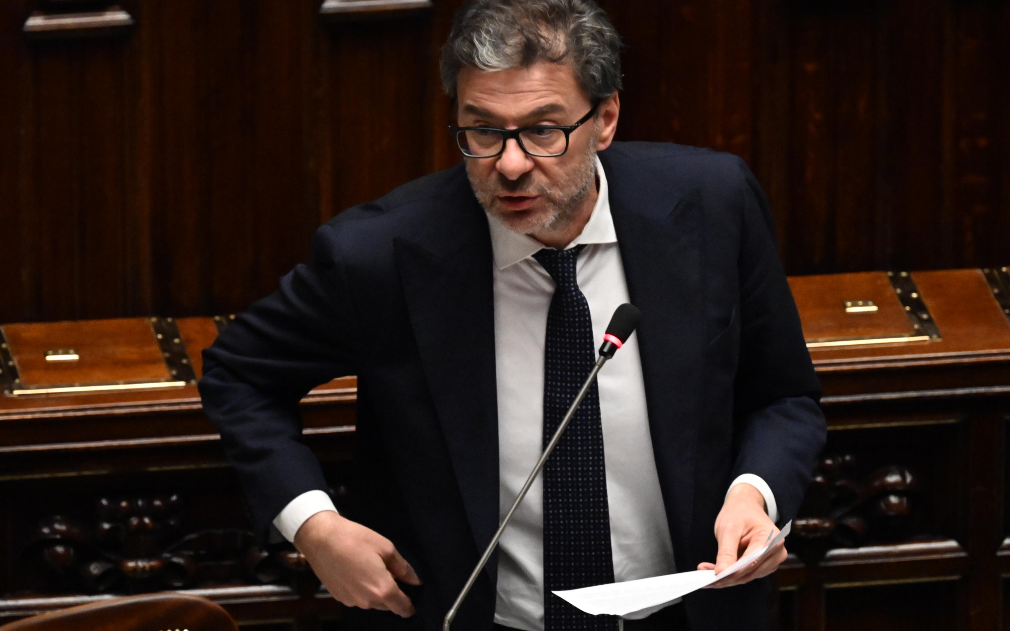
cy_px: 303
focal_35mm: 612
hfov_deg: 3.4
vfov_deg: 2.1
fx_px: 16845
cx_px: 505
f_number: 5.6
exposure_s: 1/160
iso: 6400
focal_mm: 400
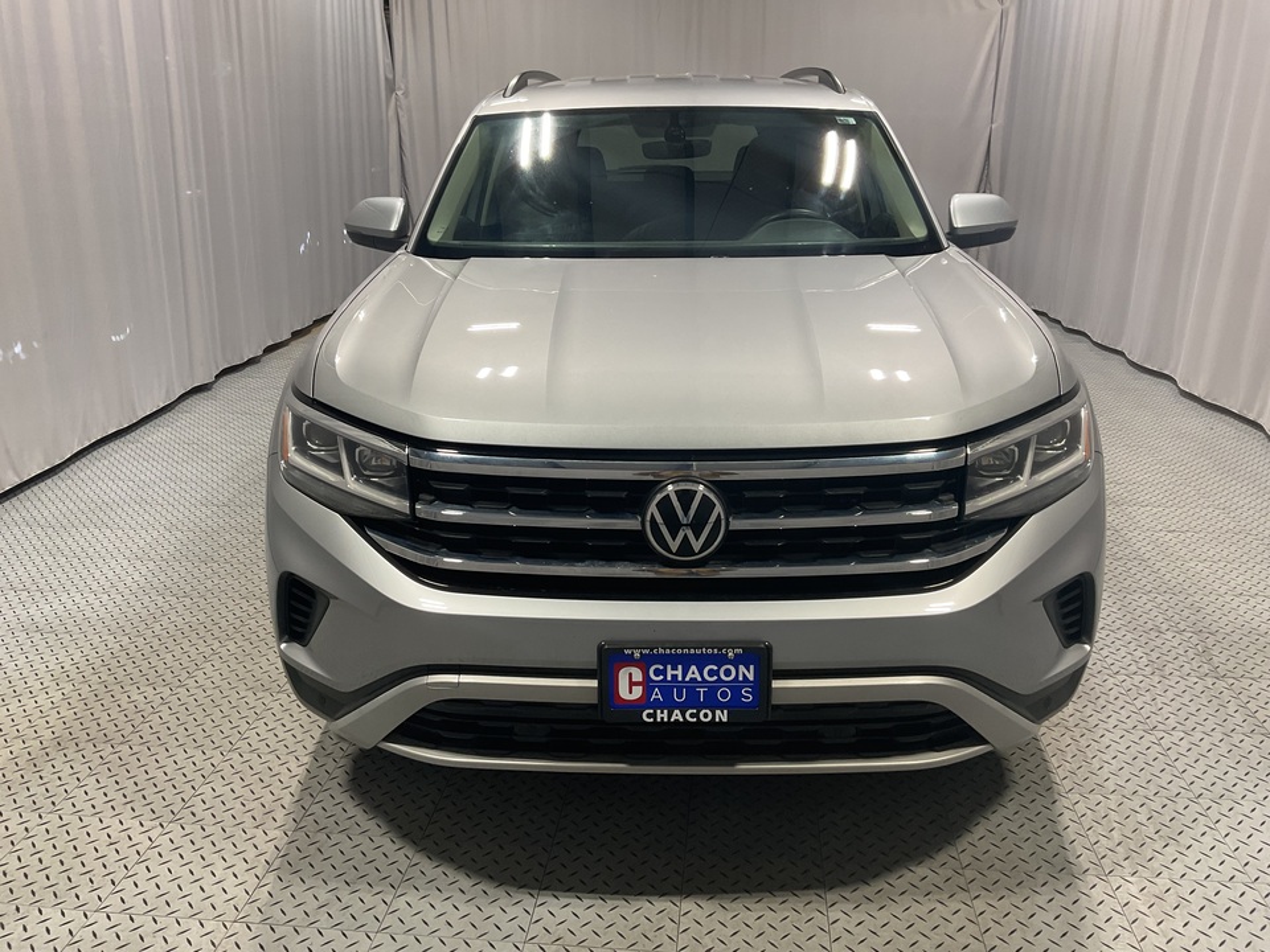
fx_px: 1064
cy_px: 476
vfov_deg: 48.2
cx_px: 635
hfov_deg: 61.7
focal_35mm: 29
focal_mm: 3
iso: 40
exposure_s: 1/50
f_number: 1.8
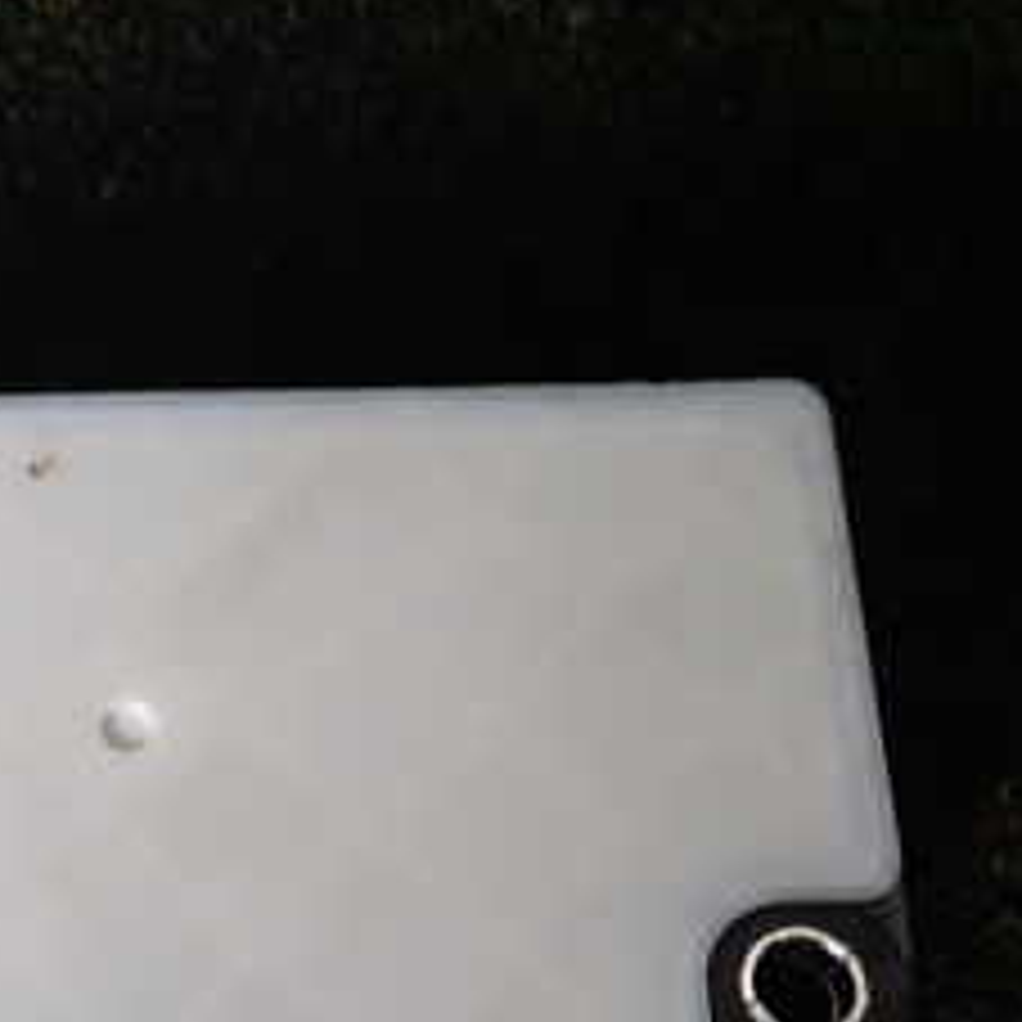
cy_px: 743
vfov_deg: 24.4
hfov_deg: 23.9
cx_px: 90
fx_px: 2338
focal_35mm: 70
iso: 200
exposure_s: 1/50
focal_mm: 5.4
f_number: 2.3
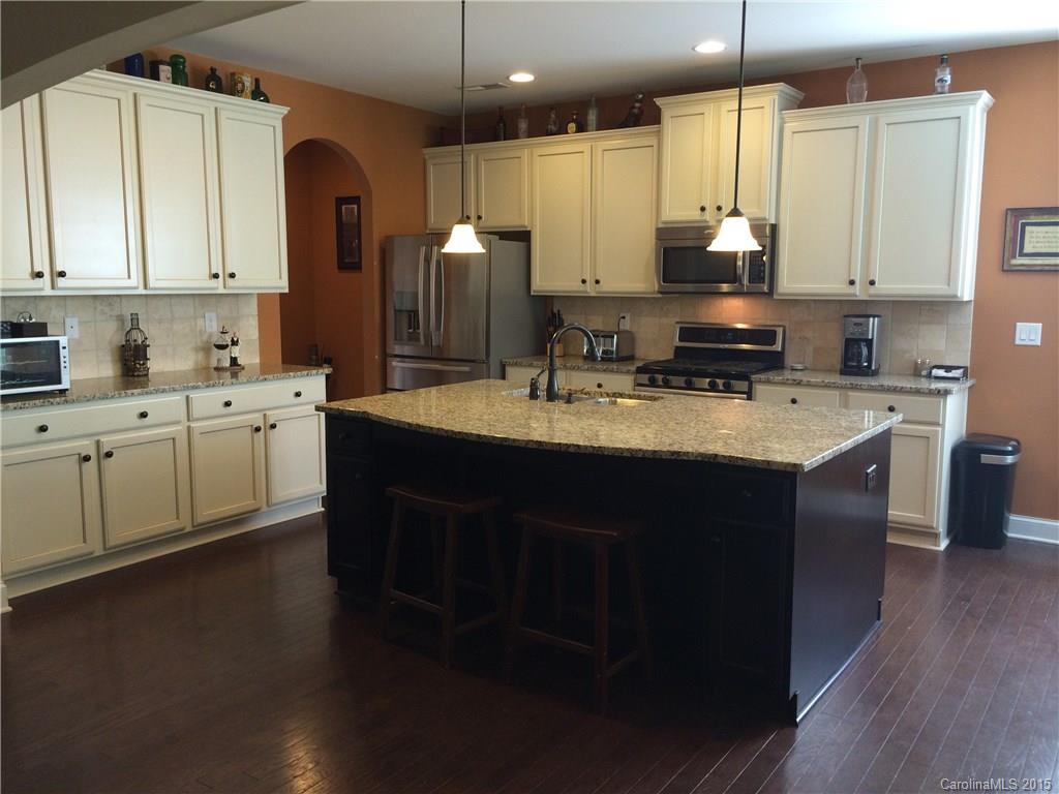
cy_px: 397
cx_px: 530
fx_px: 918
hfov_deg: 60.0
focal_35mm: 30
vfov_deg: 46.8
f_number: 2.2
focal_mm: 4.12
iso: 100
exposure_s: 1/30
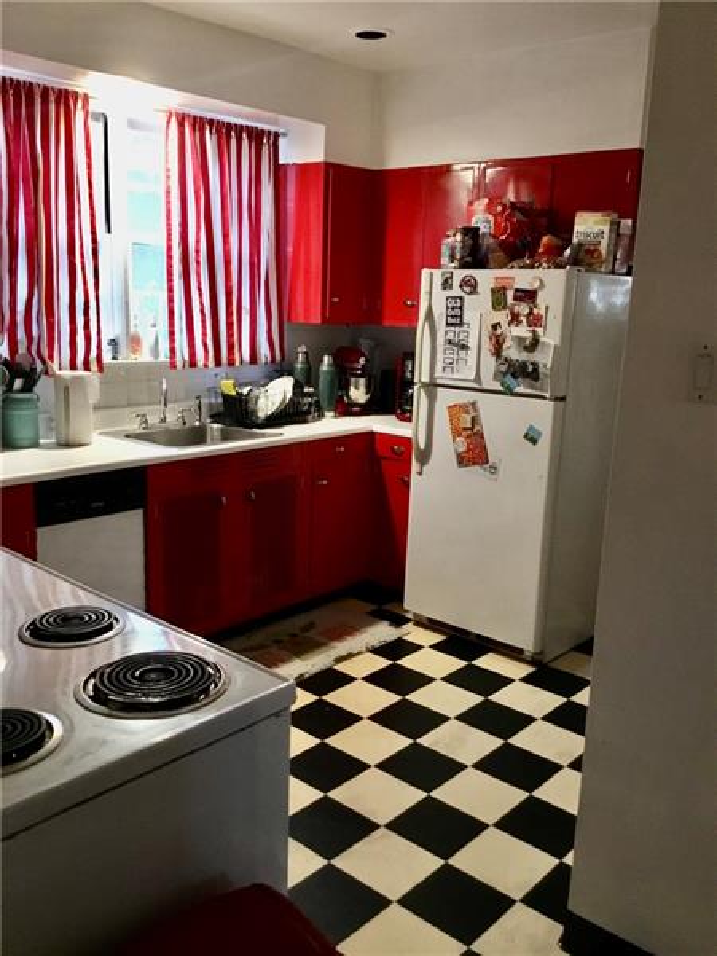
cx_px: 358
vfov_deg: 58.4
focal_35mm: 31
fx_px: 856
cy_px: 478
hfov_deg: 45.4
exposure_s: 1/20
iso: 200
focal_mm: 3.3
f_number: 2.4
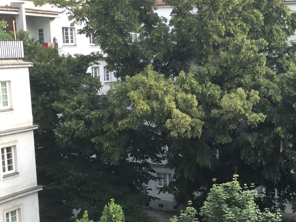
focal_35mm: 74
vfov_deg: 19.8
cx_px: 298
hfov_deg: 25.0
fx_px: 633
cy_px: 145
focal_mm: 4.15
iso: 25
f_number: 2.2
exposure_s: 1/100
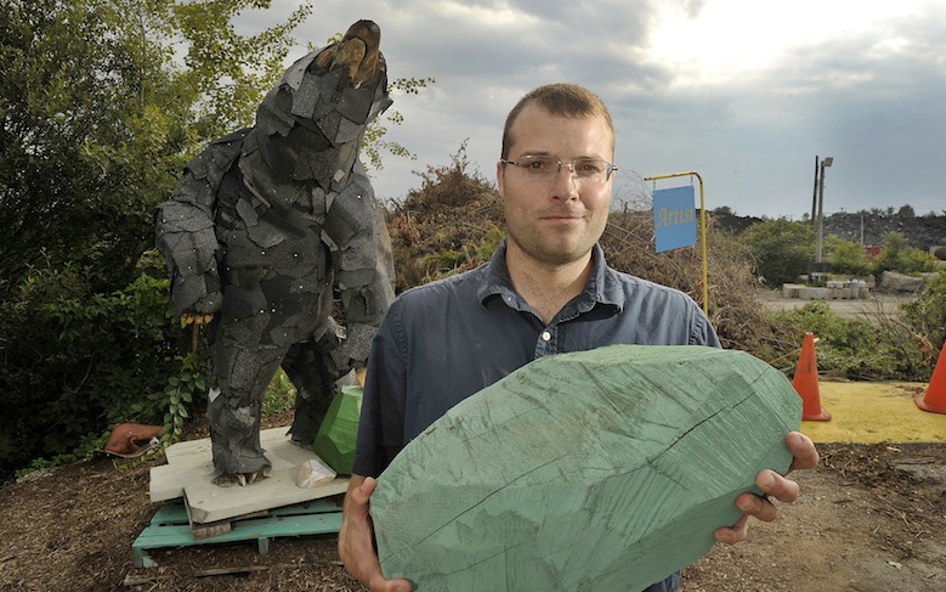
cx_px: 471
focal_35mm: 23
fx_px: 593
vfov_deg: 53.0
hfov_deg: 77.2
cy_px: 304
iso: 200
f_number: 8
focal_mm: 22
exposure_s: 1/250
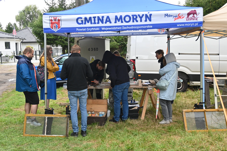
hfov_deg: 47.2
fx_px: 260
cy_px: 76
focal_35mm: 41
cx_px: 114
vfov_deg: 32.4
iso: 200
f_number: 5
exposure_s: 1/250
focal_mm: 27.5
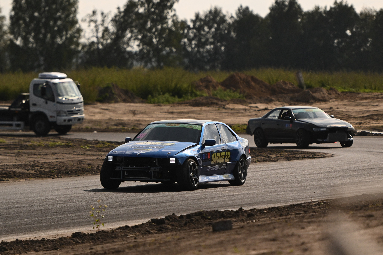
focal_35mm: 247
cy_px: 128
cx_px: 192
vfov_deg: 5.6
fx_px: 2627
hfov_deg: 8.3
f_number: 2.8
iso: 1000
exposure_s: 1/32000
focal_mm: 165
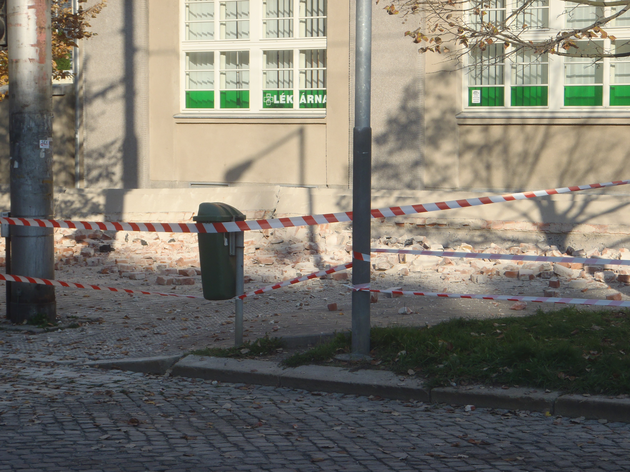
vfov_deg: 16.2
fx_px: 1656
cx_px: 315
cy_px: 236
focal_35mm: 91
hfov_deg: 21.5
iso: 64
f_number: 5.6
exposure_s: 1/250
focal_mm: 16.25
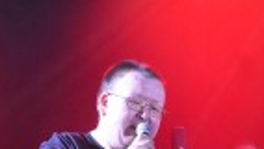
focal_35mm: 331
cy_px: 197
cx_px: 144
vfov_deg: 3.7
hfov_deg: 6.5
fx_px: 2318
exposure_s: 1/125
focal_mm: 66
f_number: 5.6
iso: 3200
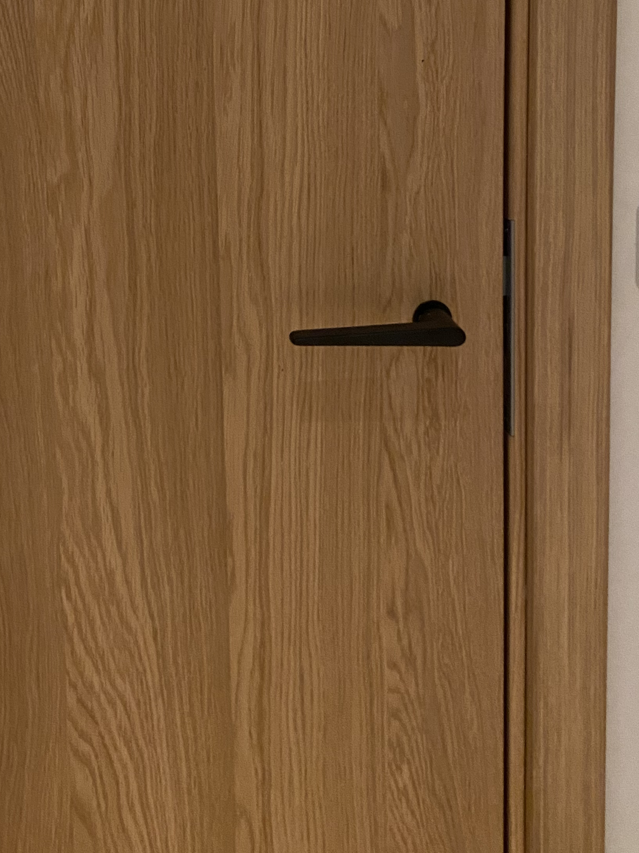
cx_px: 272
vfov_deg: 38.6
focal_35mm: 48
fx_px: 1181
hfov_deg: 30.2
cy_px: 210
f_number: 1.8
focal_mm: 4.25
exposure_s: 1/25
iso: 640
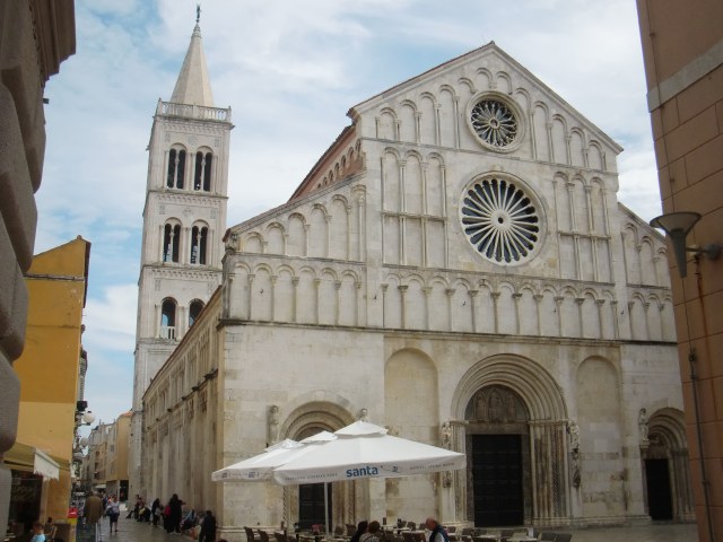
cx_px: 362
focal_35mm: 38
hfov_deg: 49.0
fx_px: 794
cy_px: 271
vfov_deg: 37.7
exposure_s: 1/250
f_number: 8.9
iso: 100
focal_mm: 6.66
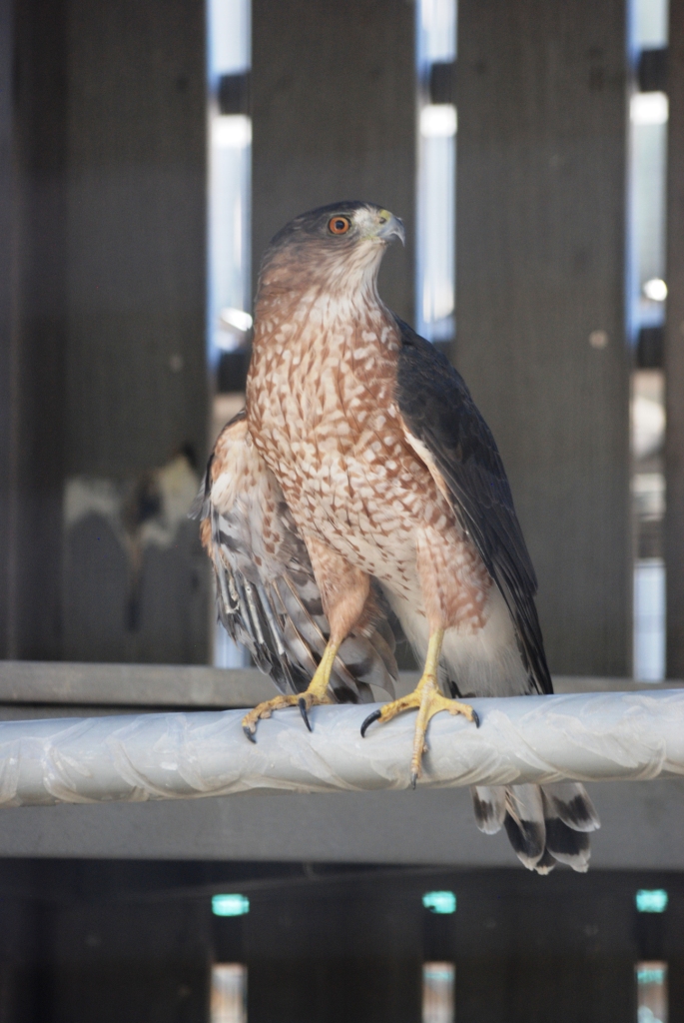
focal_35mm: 225
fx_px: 6397
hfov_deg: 6.1
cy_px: 512
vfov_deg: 9.1
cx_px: 342
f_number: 4.5
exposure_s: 1/80
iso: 400
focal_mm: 150
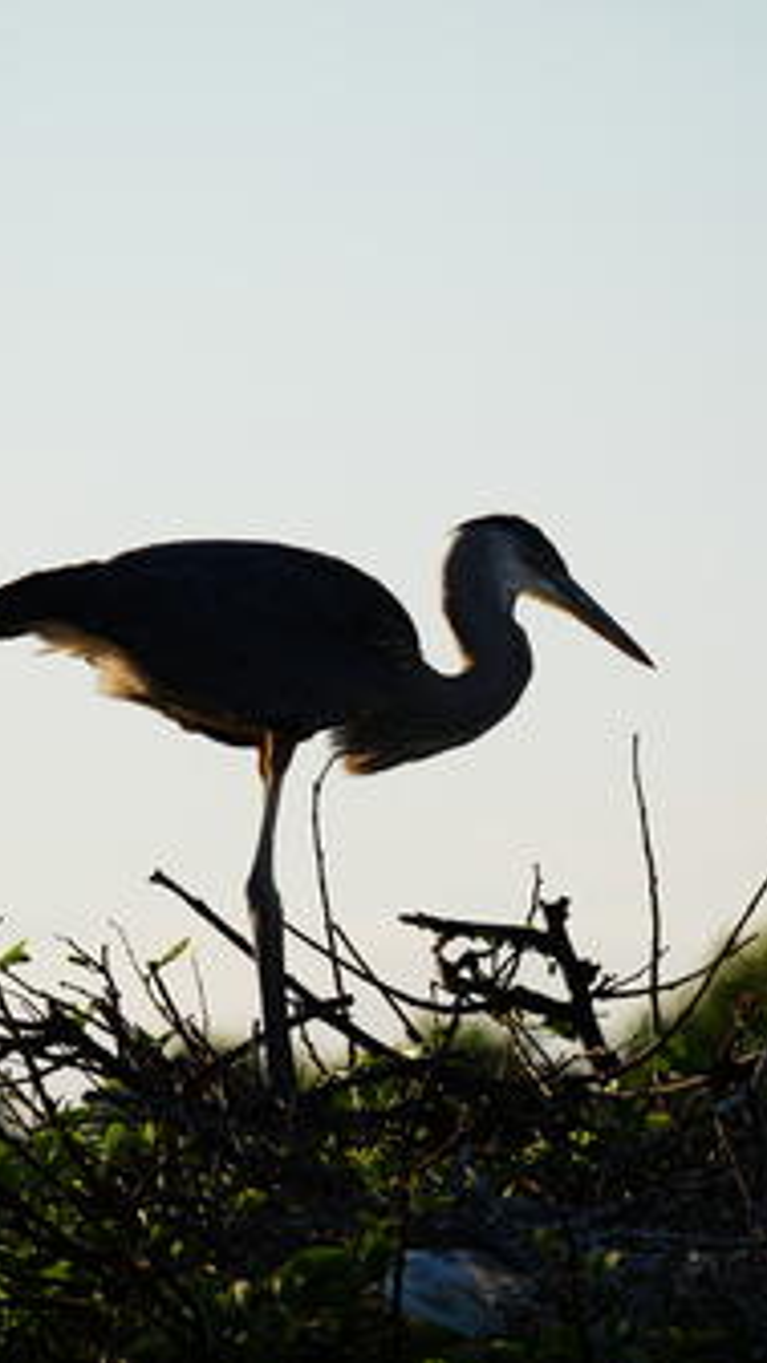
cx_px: 284
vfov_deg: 4.9
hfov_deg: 2.8
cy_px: 682
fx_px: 15836
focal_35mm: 438
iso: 200
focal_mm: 150
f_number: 5
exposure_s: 1/800
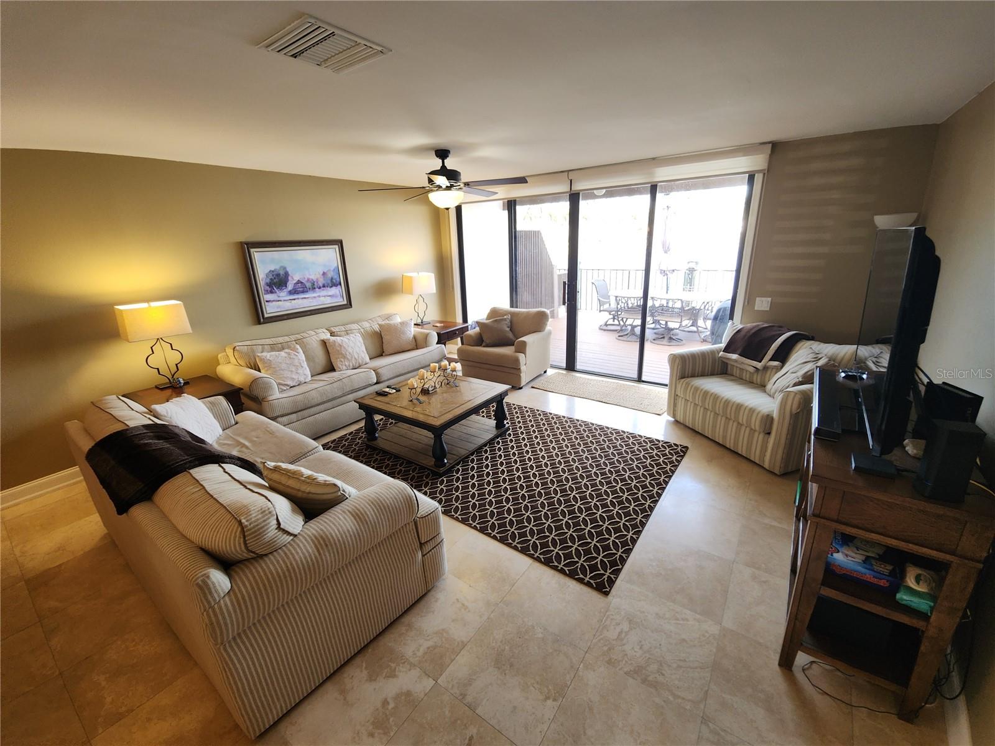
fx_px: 374
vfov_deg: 89.9
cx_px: 498
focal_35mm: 13
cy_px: 373
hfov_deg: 106.2
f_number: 2.2
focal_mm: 2.2
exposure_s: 1/60
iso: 160
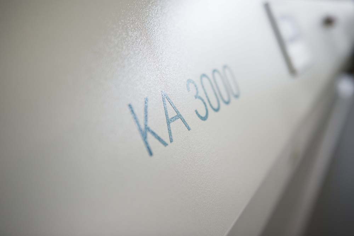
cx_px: 177
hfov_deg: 53.1
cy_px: 118
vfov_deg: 36.9
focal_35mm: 36
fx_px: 354
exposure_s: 1/800
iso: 640
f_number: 2.8
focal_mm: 36
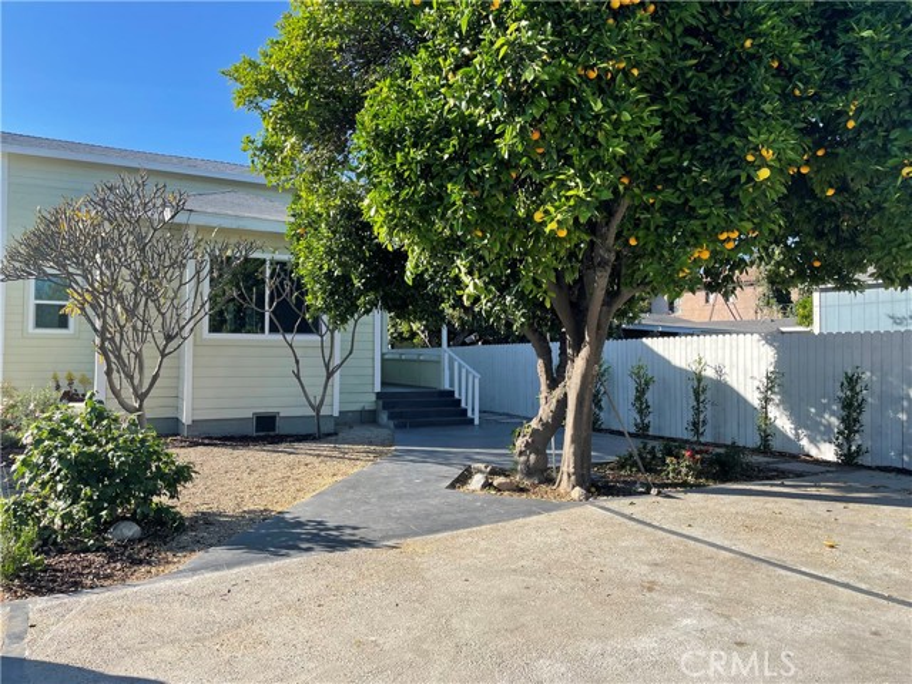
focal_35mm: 26
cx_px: 456
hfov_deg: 67.3
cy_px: 342
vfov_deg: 53.1
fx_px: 685
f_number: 1.6
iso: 32
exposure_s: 1/1531
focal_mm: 4.2
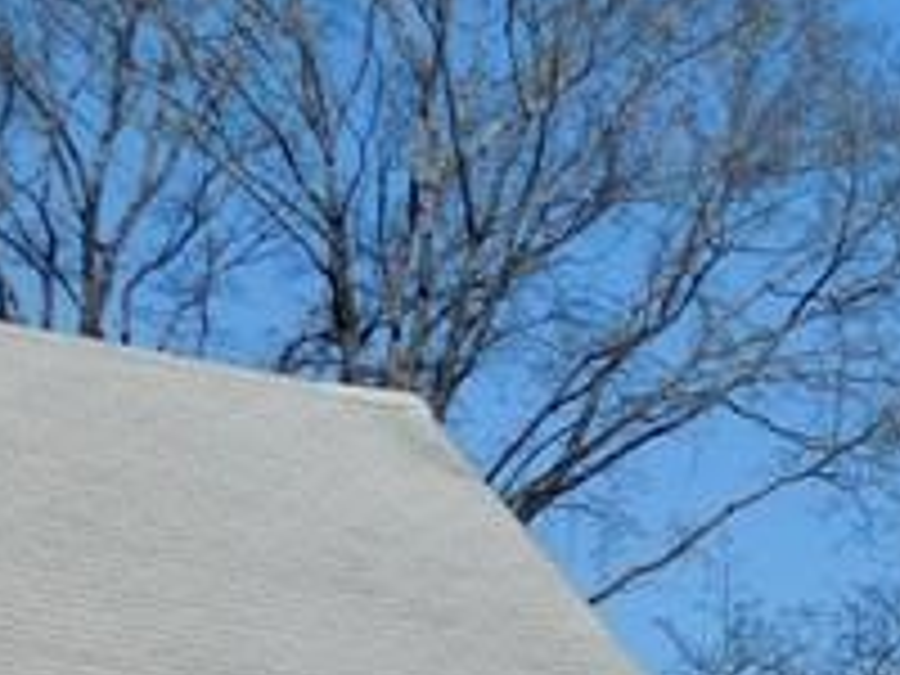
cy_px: 1282
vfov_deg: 5.6
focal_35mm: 261
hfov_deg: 7.1
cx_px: 2246
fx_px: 6786
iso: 125
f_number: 7.6
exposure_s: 1/500
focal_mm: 9
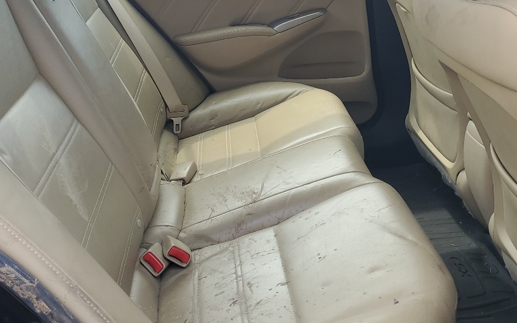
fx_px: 662
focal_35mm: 47
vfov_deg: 27.0
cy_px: 72
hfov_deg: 42.7
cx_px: 260
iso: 50
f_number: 1.5
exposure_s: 1/303
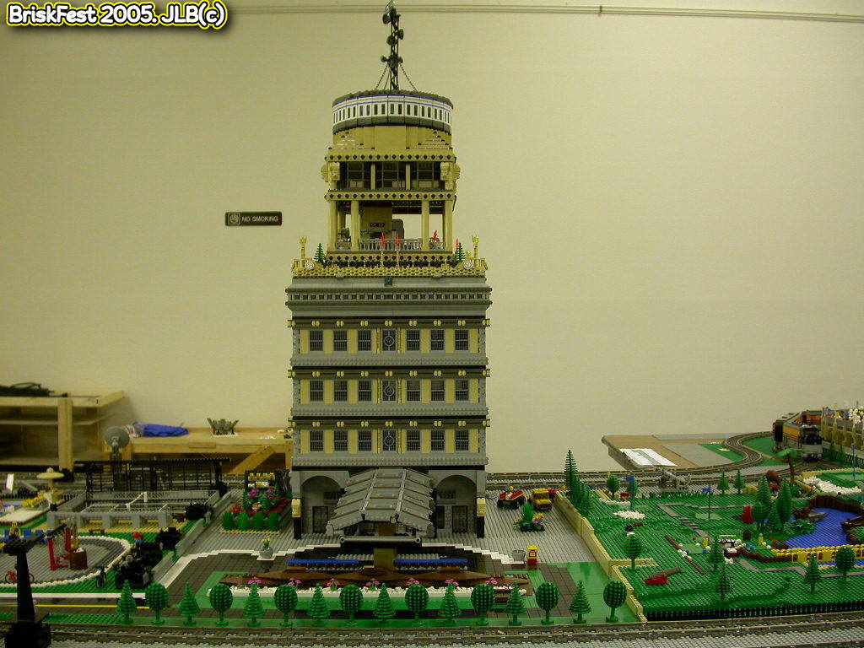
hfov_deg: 49.0
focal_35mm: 38
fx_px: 948
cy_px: 324
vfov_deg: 37.7
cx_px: 432
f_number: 2.6
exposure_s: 1/7
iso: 100
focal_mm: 7.85
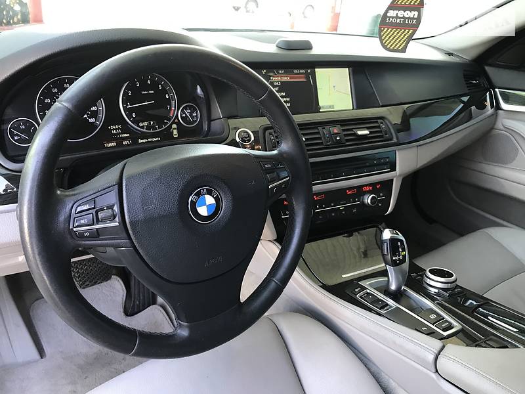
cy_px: 197
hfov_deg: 63.4
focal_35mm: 28
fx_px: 425
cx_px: 262
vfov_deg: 49.7
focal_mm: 4
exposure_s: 1/27
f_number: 1.8
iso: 32
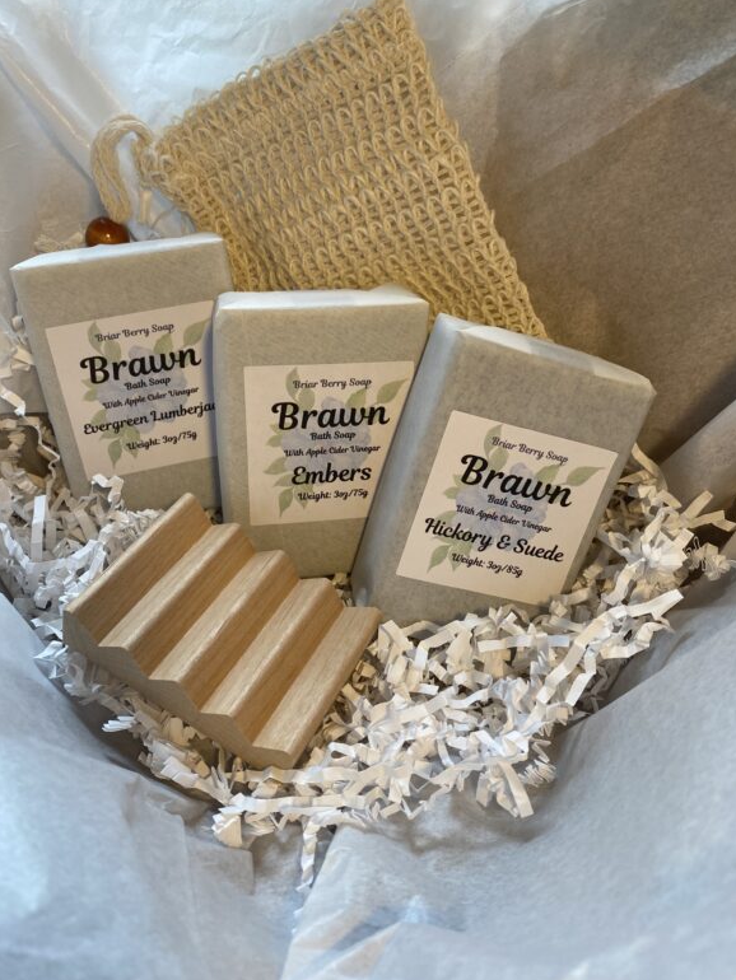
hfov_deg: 51.4
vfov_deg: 65.3
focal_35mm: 27
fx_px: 765
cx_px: 359
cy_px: 476
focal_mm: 4.25
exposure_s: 1/121
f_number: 1.8
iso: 100
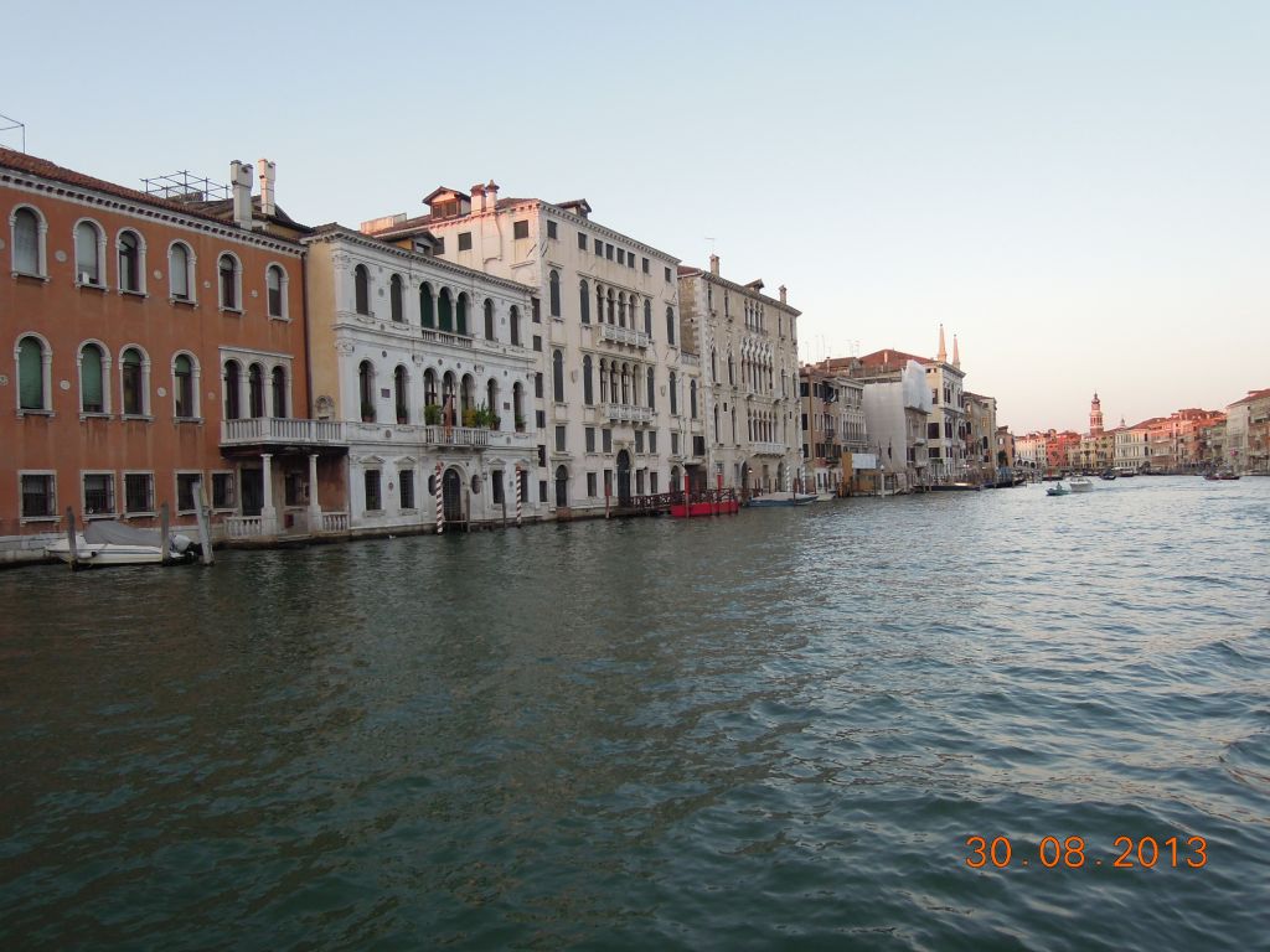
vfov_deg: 56.8
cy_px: 476
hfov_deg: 71.6
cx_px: 635
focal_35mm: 24
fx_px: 881
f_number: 2.2
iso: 160
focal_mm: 4.3
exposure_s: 1/250
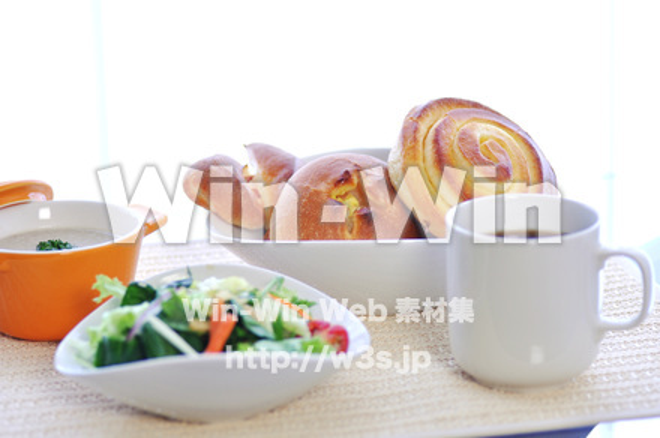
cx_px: 330
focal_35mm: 135
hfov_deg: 15.2
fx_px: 2471
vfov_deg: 10.1
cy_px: 219
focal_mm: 90
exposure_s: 1/40
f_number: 3.2
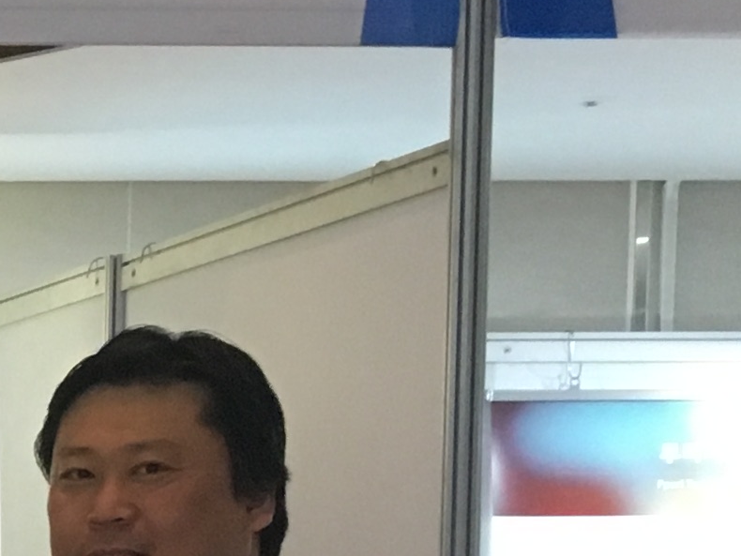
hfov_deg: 11.2
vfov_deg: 9.7
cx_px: -1013
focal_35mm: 148
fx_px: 3169
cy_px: 879
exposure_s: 1/30
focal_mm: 4.15
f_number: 2.2
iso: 125
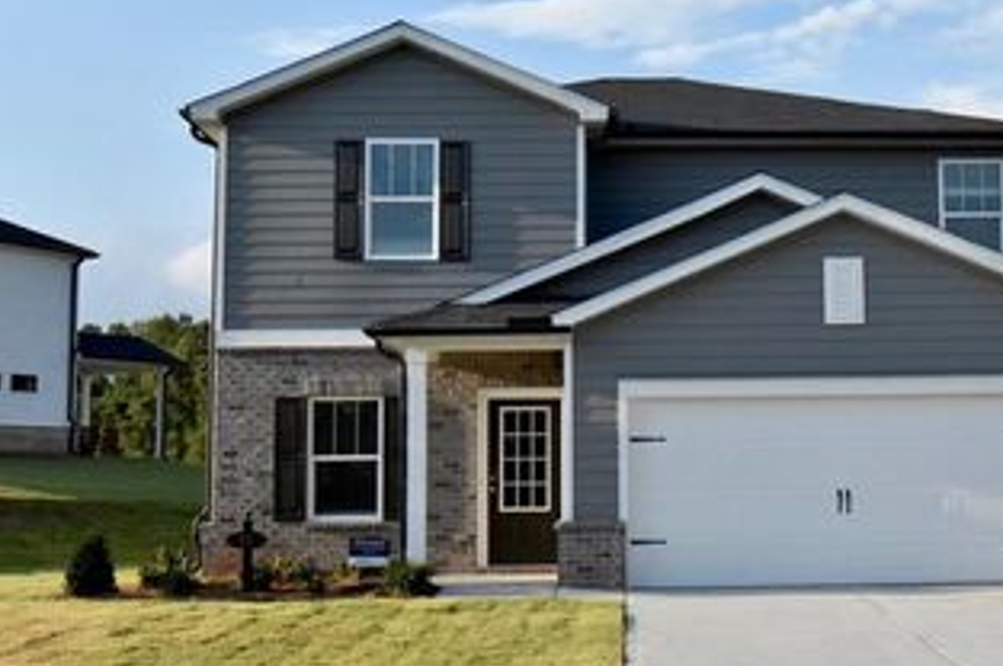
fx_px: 1559
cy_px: 319
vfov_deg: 24.1
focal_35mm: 56
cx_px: 699
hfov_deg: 35.2
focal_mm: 35
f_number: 16
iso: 4000
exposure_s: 1/2000
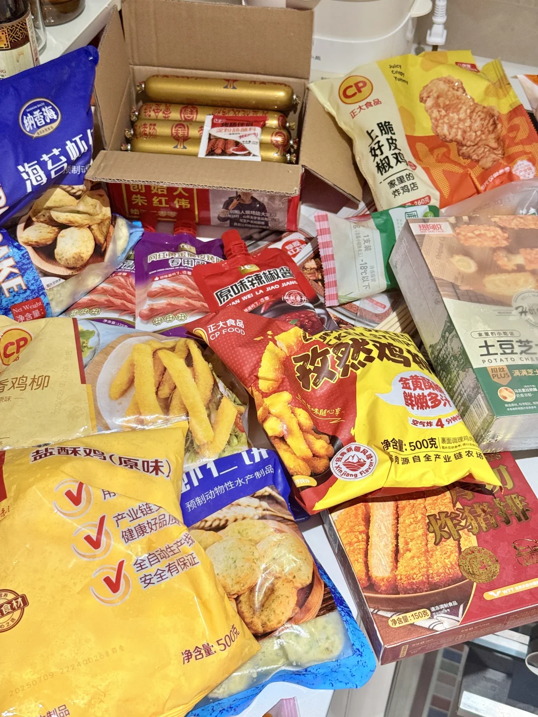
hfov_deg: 30.3
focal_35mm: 48
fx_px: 995
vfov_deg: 39.7
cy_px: 358
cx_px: 269
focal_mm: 6.76
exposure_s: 1/50
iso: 100
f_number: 1.78
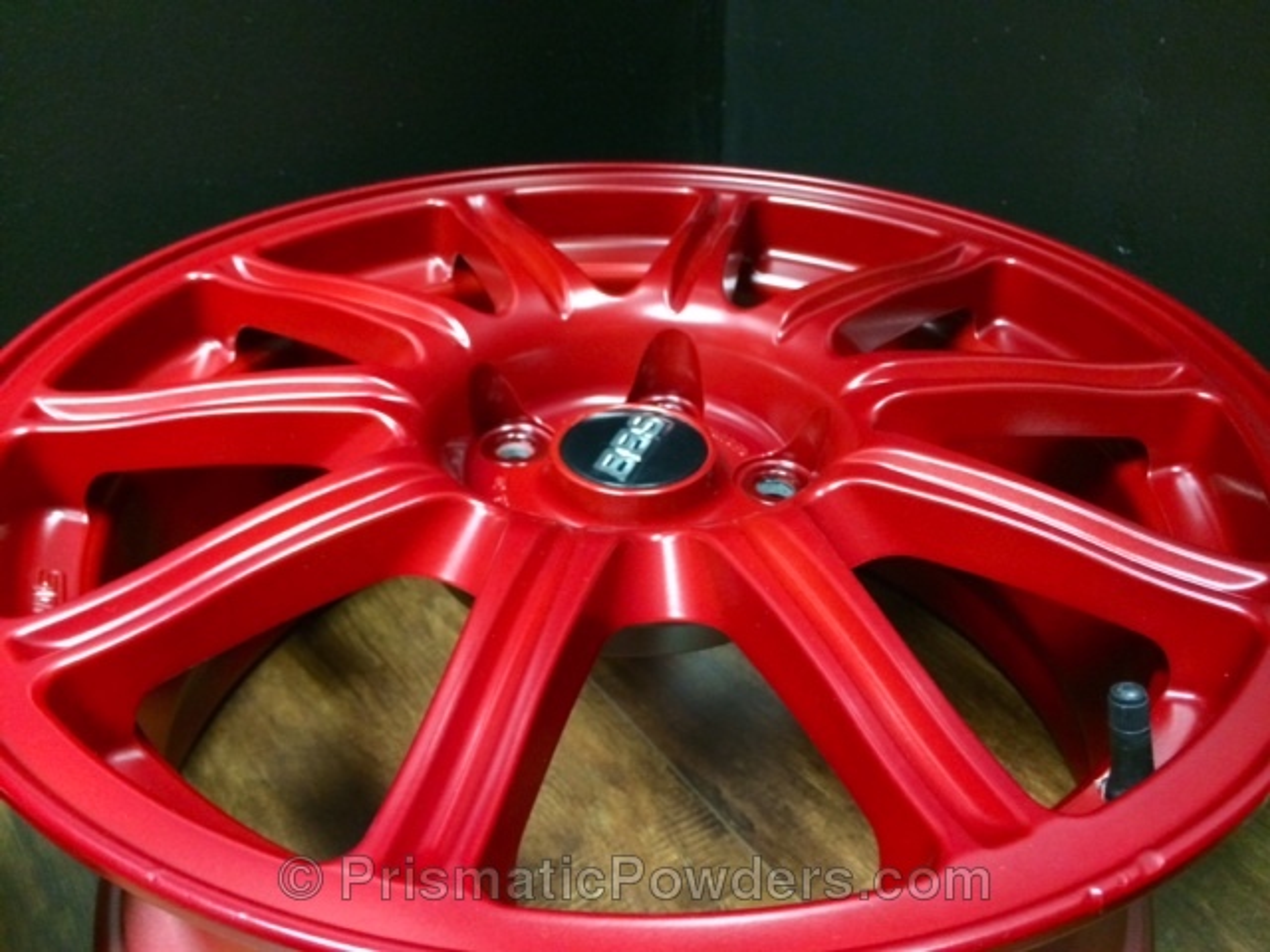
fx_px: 1101
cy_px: 476
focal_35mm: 30
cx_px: 635
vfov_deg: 46.8
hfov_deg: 60.0
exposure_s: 1/15
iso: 400
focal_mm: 4.12
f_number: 2.2
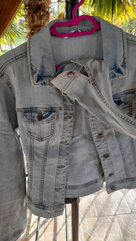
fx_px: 180
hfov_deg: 41.5
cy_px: 122
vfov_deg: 67.9
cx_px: 70
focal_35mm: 28
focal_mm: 4.6
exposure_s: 1/50
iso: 25
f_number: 2
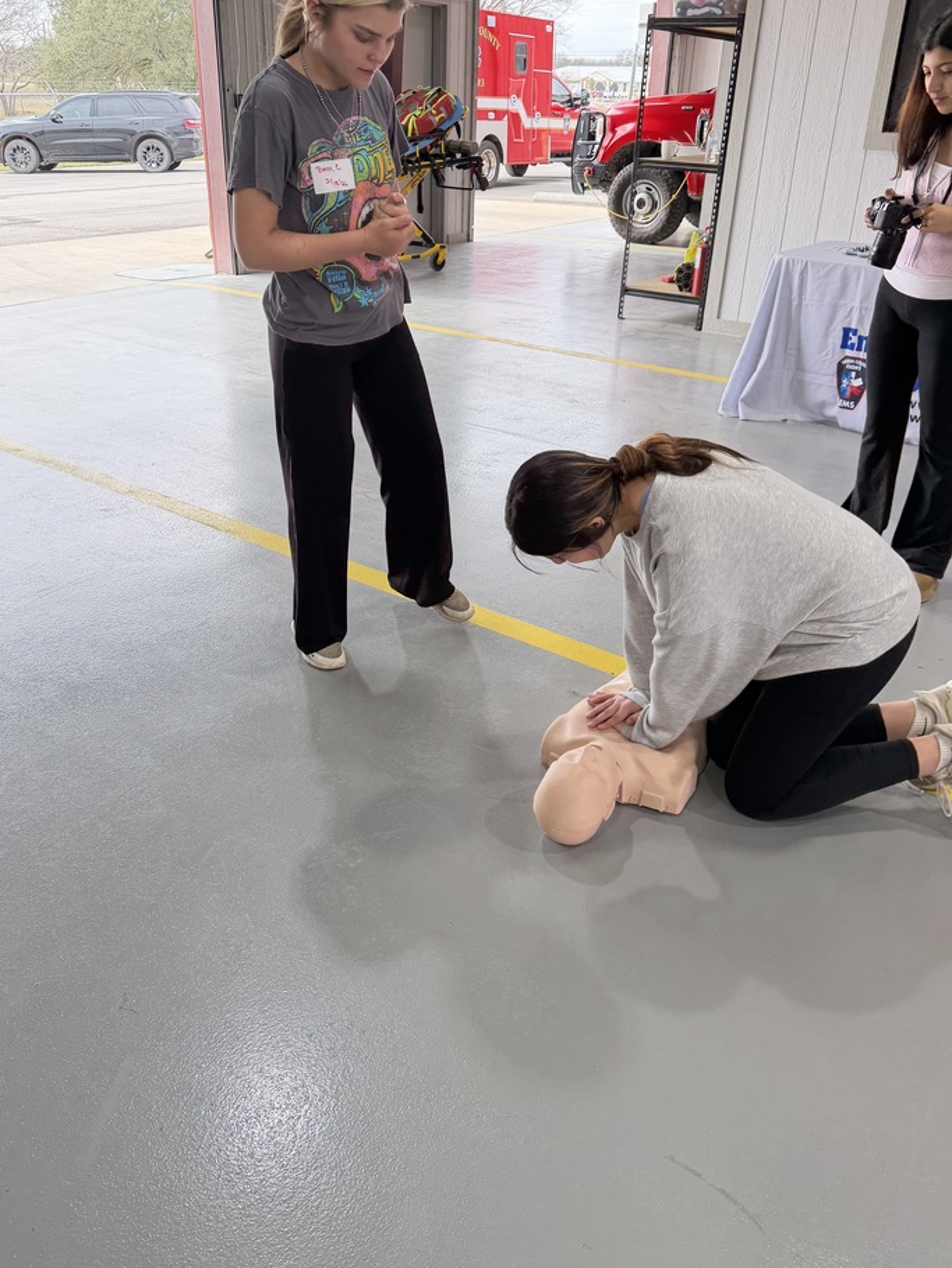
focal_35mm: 27
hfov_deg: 51.4
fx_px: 990
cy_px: 596
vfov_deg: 65.3
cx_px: 467
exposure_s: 1/244
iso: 80
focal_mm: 6.76
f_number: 1.78
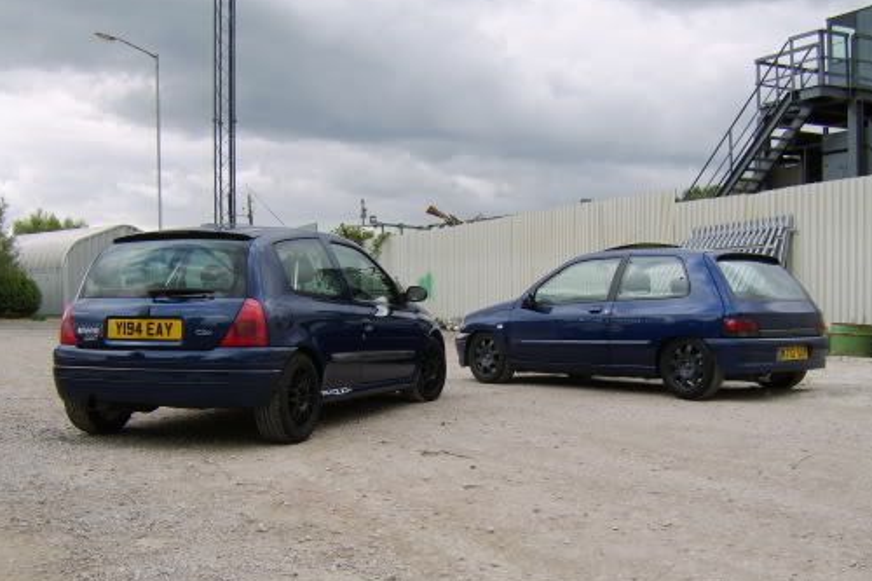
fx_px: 799
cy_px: 323
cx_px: 438
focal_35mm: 33
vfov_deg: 39.9
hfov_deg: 57.2
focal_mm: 8.13
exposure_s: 1/162
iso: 71
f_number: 4
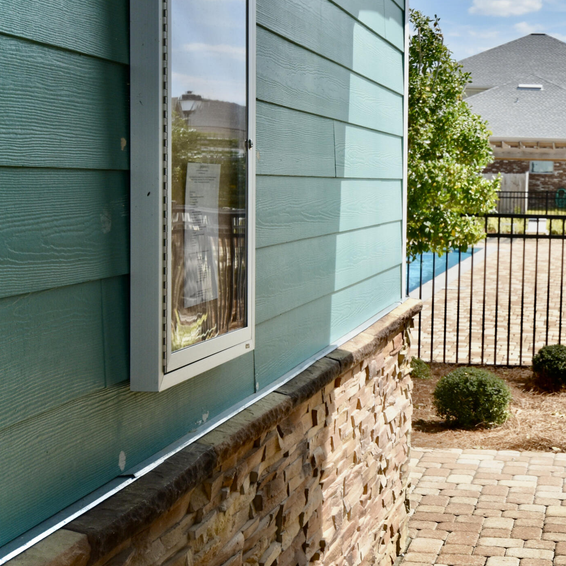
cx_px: 533
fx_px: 1221
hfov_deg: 25.1
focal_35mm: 66
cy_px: 259
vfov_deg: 26.1
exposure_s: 1/320
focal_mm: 24
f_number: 9
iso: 200
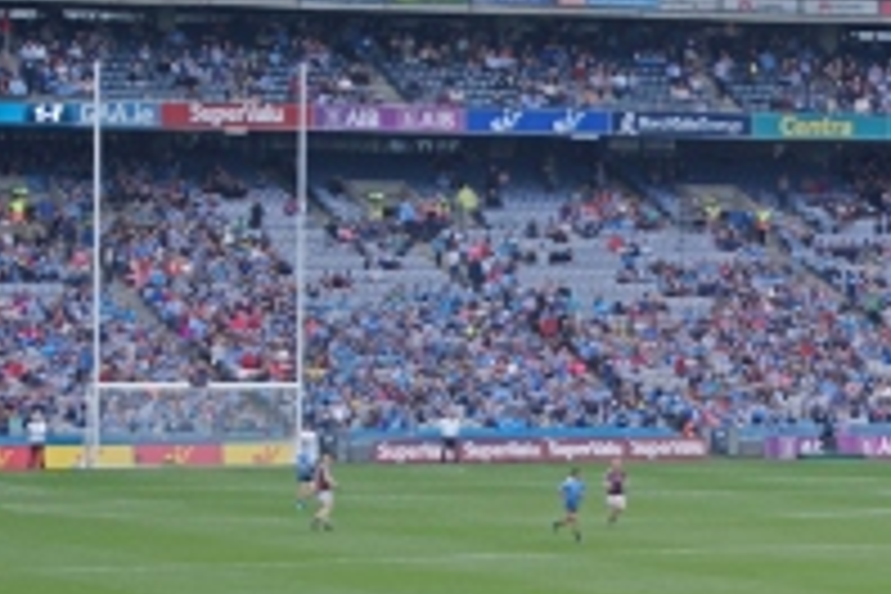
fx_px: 5677
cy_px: 562
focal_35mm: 229
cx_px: 1174
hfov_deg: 8.8
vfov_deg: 6.0
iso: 100
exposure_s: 1/100
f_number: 5.6
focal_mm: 55
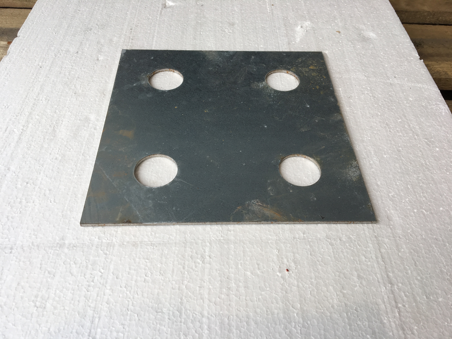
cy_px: 170
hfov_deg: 61.7
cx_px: 226
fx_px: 379
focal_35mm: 29
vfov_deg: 48.2
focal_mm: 4.15
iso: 25
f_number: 2.2
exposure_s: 1/122
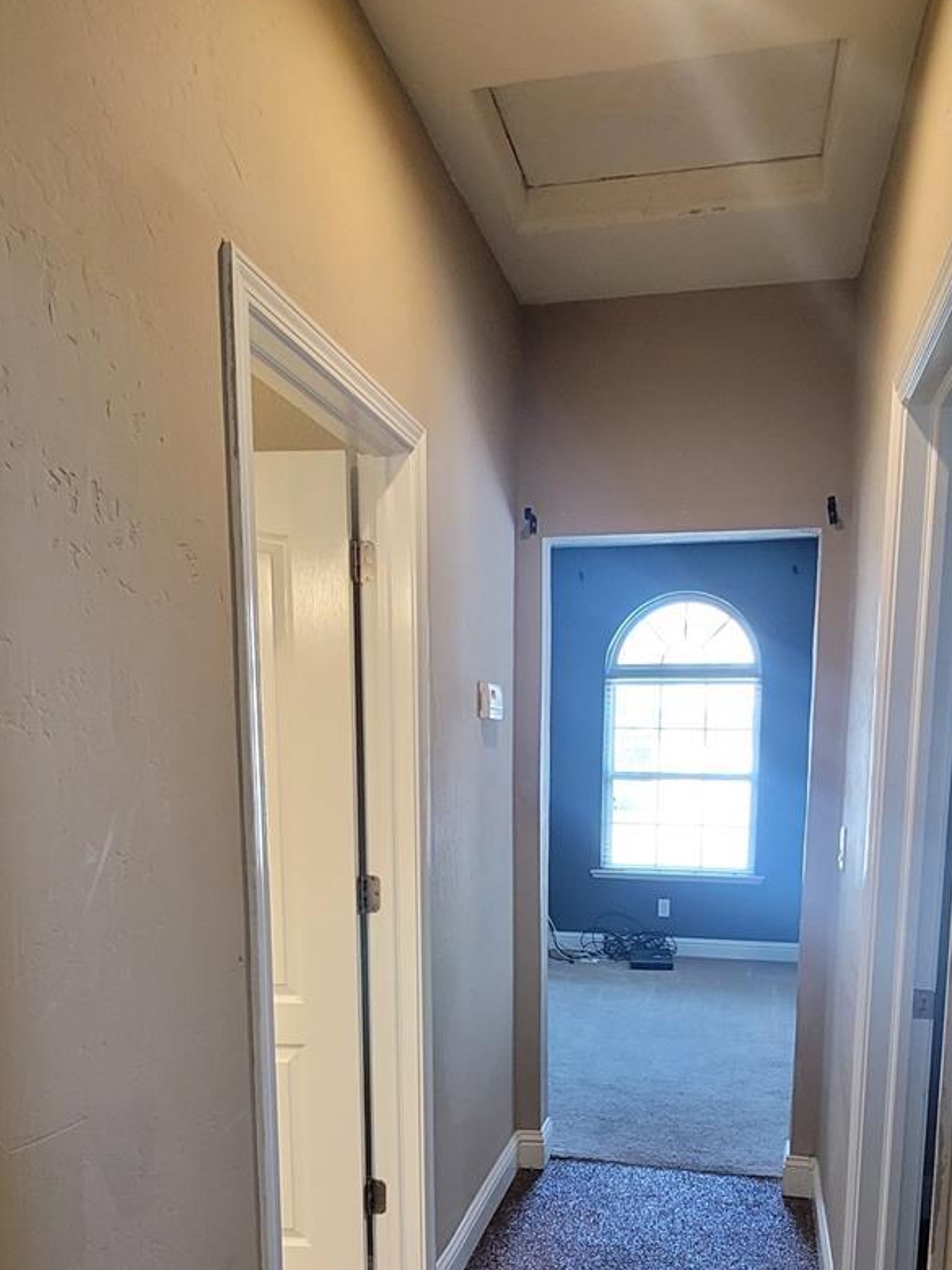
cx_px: 526
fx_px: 917
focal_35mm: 25
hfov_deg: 54.8
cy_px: 886
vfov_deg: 66.7
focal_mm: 2.2
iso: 320
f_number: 2.2
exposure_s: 1/60
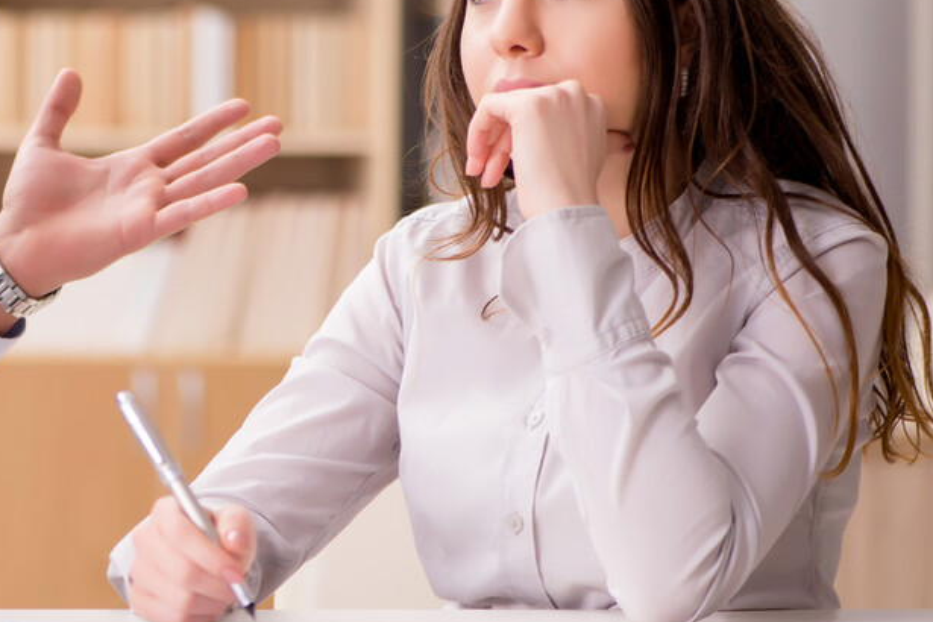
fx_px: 5313
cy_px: 184
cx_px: 26
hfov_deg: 10.0
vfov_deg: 6.7
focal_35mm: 205
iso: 200
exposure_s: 1/100
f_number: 4
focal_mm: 105
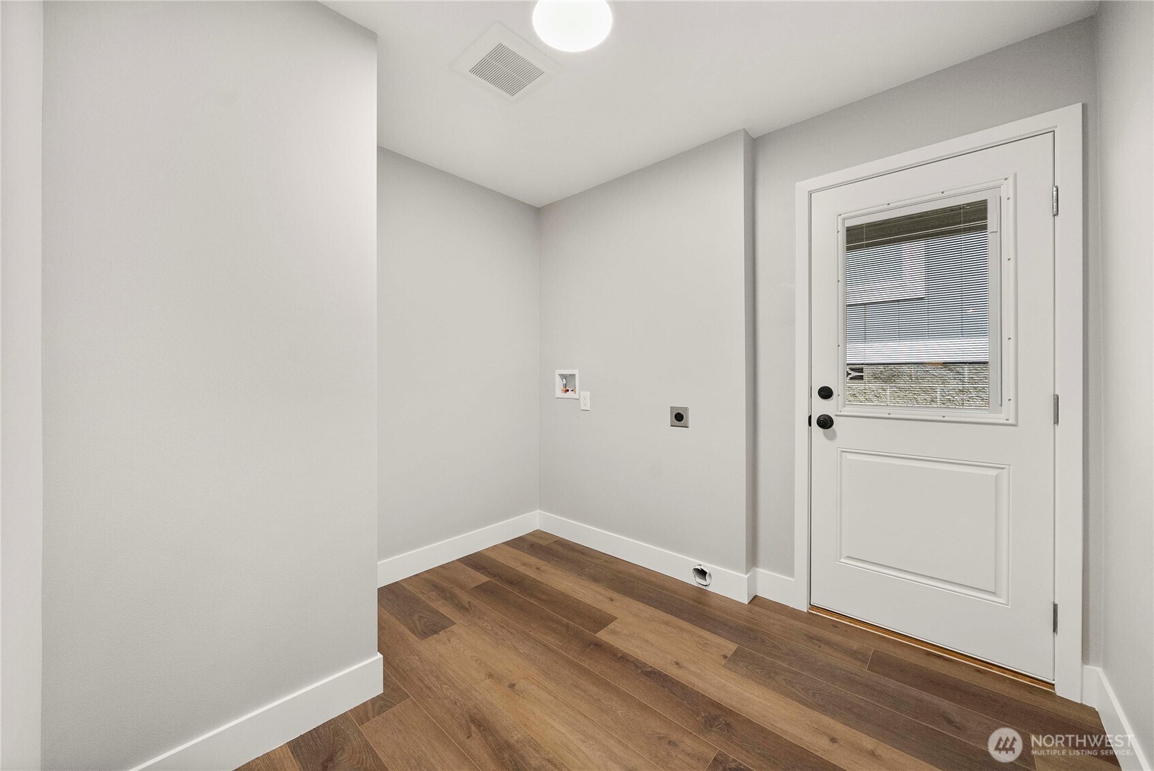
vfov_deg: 85.5
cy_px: 386
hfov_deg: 108.3
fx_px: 417
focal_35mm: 13
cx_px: 577
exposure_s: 1/60
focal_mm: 13
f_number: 7.1
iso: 250
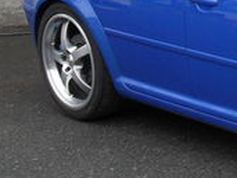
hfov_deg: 13.6
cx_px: 413
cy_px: 25
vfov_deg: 11.2
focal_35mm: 131
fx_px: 896
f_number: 3.2
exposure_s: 1/180
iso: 100
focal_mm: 6.3
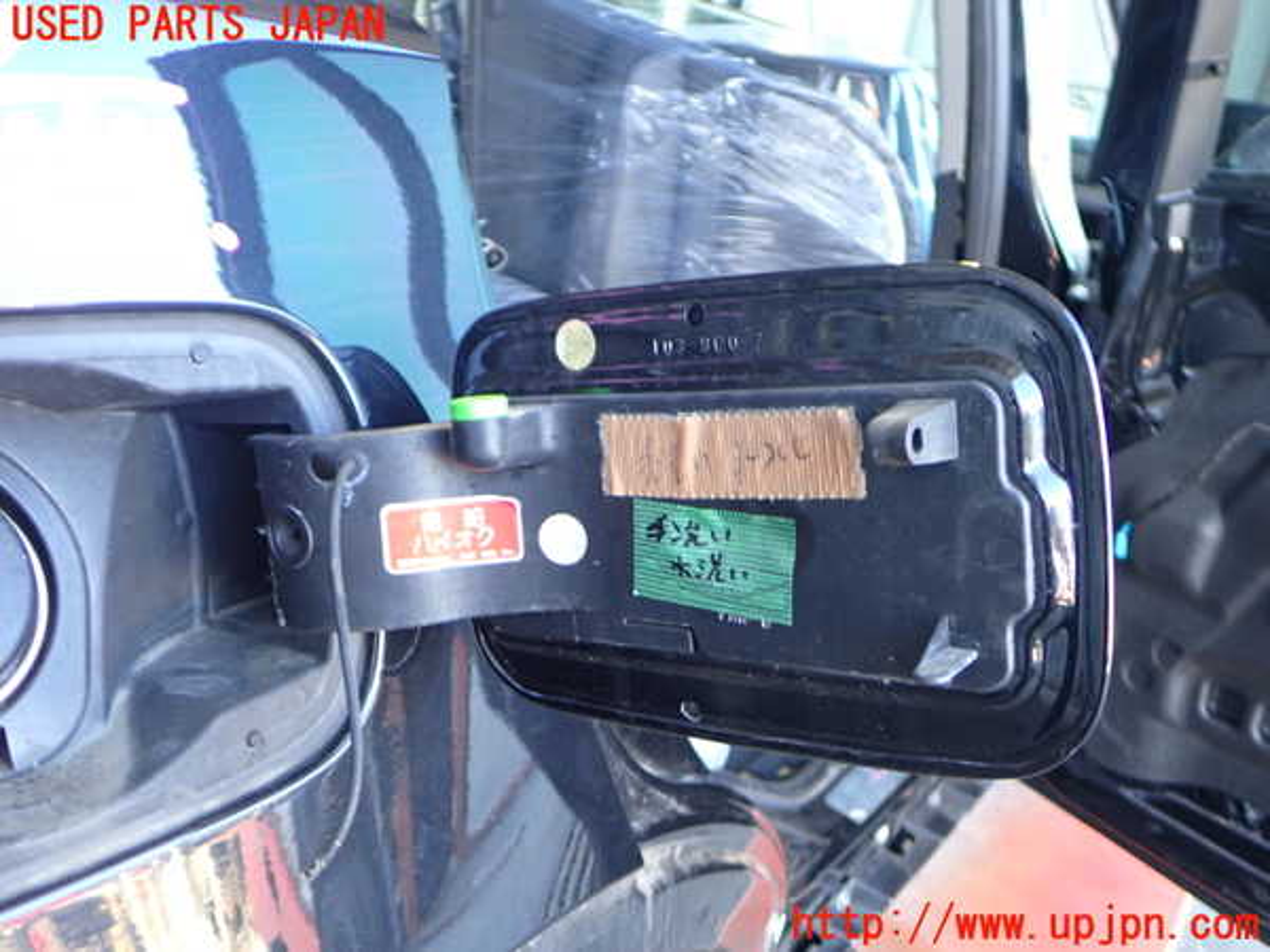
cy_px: 476
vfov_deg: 46.8
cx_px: 635
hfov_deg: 60.0
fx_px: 1101
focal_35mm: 30
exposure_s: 1/30
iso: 250
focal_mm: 5.4
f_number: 2.3
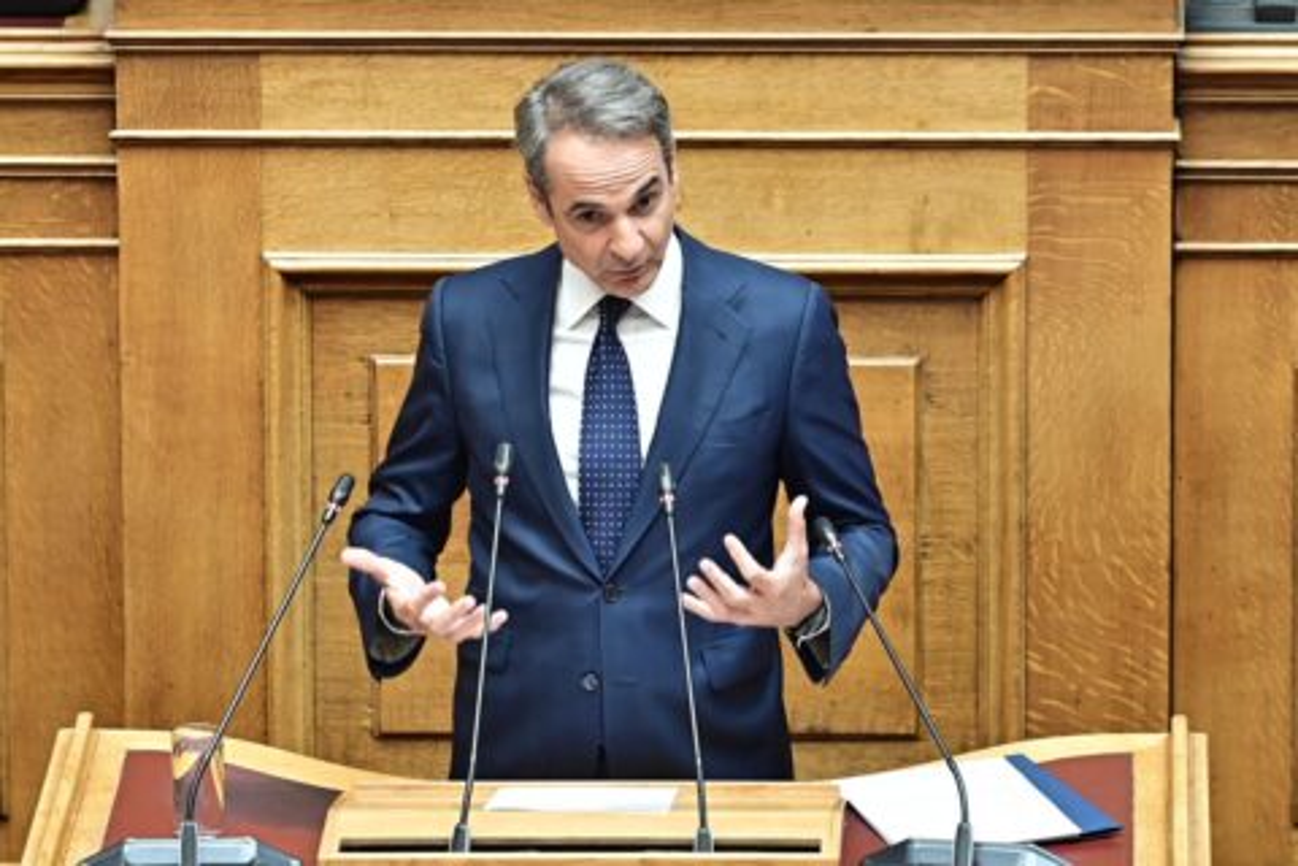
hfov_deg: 6.9
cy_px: 433
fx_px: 10816
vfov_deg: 4.6
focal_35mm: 300
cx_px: 649
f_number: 3.5
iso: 640
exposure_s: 1/200
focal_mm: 200
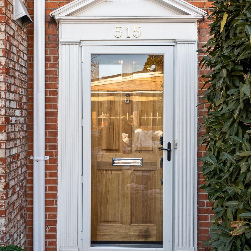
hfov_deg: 43.9
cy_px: 127
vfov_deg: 43.9
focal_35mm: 38
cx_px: 112
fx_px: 311
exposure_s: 1/100
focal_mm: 20.5
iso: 250
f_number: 7.1
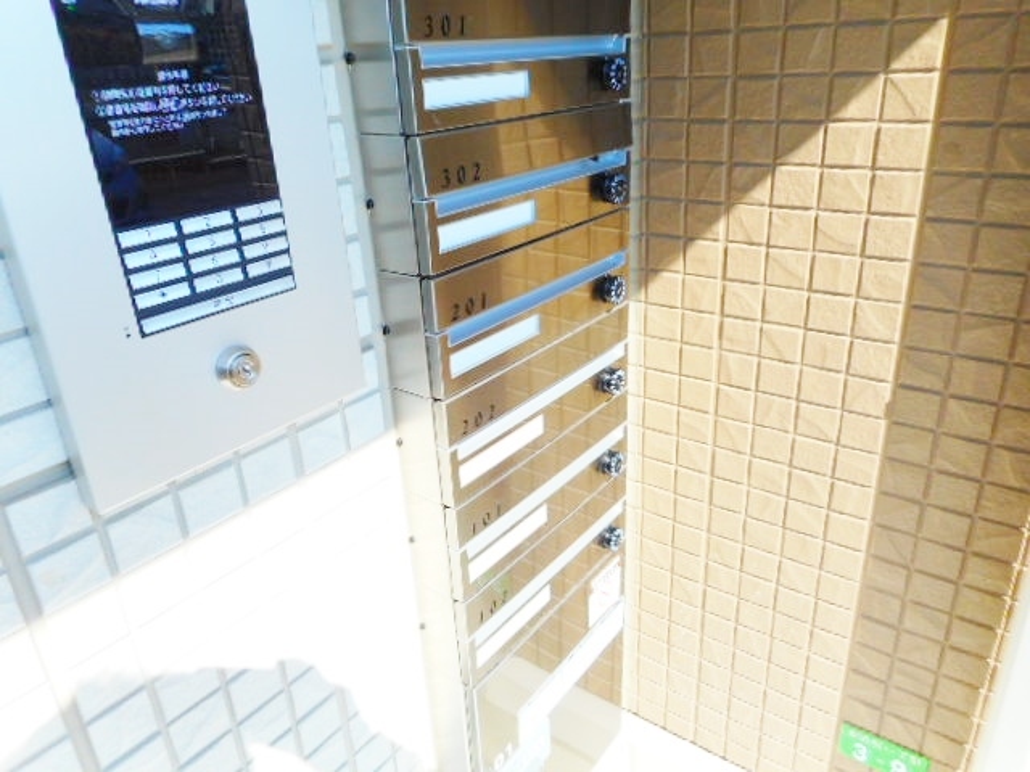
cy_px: 386
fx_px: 744
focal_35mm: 25
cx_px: 515
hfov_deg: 69.4
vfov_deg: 54.9
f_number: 3.7
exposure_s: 1/320
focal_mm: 4.5
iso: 80
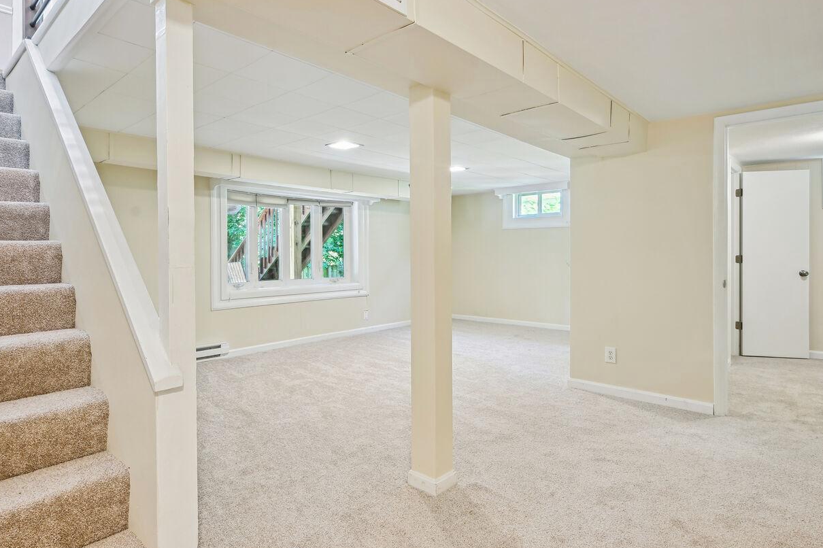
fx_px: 457
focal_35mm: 20
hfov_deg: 83.7
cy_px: 275
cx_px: 365
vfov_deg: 61.9
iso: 200
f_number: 9
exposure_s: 1/2.5
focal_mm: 14
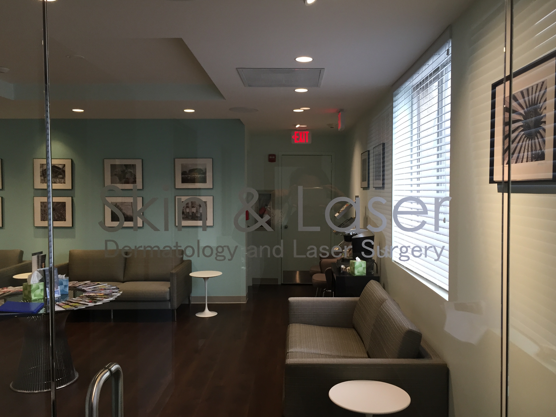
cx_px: 286
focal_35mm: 30
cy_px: 212
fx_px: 482
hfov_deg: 60.0
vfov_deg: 46.8
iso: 32
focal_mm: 4.15
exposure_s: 1/30
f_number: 2.2
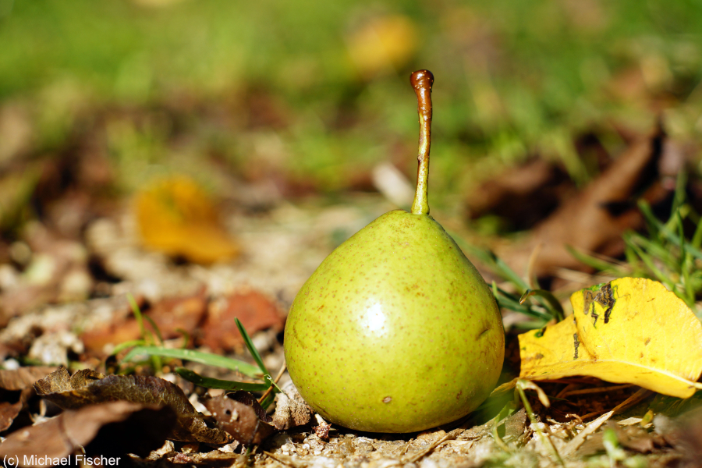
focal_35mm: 75
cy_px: 234
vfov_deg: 18.2
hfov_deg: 27.0
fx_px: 1462
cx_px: 351
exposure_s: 1/800
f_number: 4.5
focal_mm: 50
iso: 100
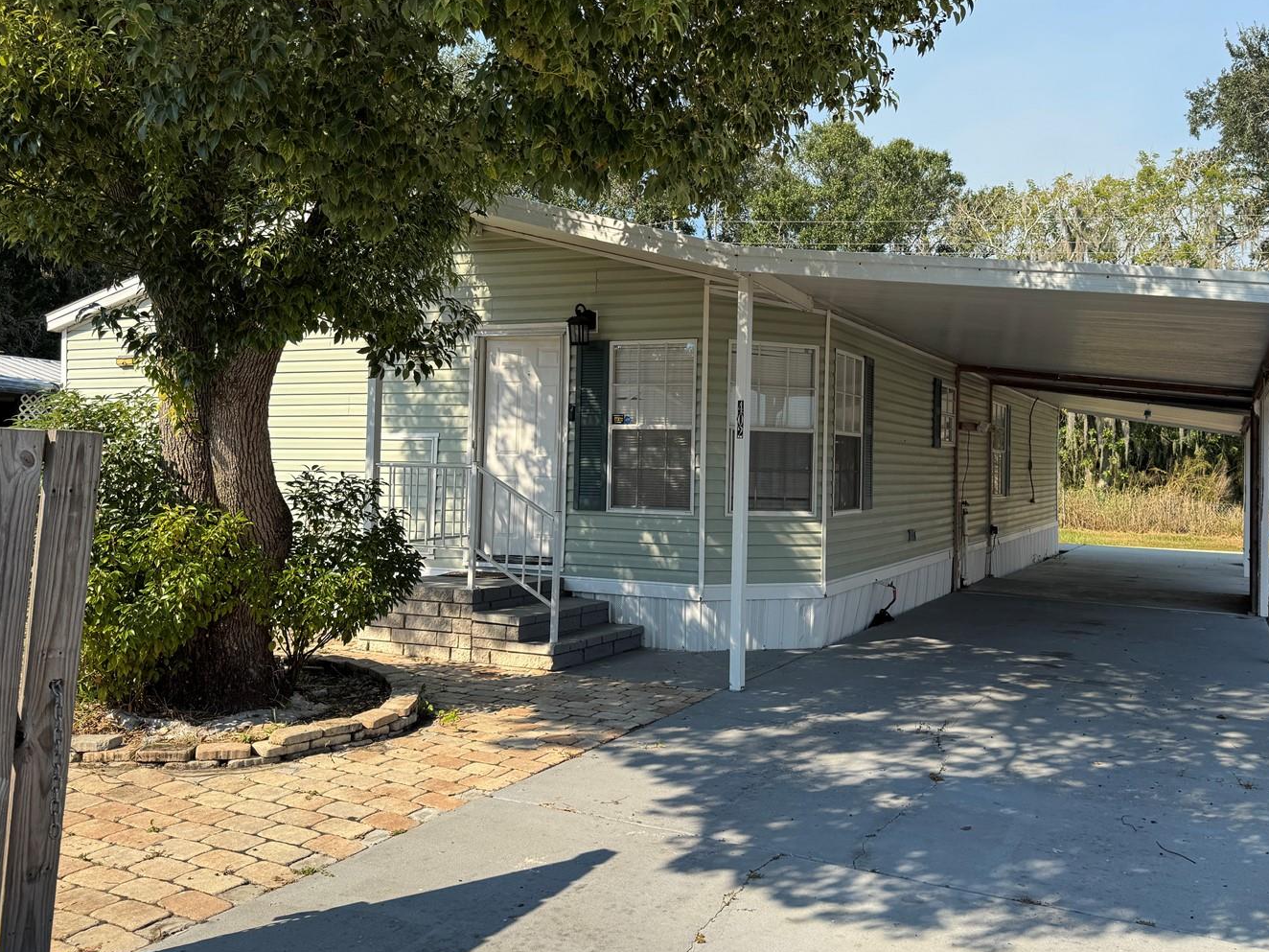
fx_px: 1063
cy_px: 432
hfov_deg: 61.3
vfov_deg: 48.2
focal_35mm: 29
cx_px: 746
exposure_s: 1/2331
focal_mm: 6.76
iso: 80
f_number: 1.78
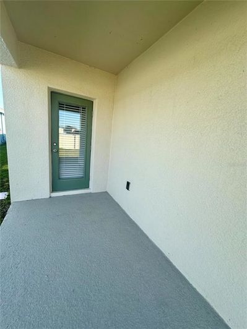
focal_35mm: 14
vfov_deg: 102.1
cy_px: 164
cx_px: 124
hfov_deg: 85.7
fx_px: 133
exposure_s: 1/358
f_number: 2.2
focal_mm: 2.22
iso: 40
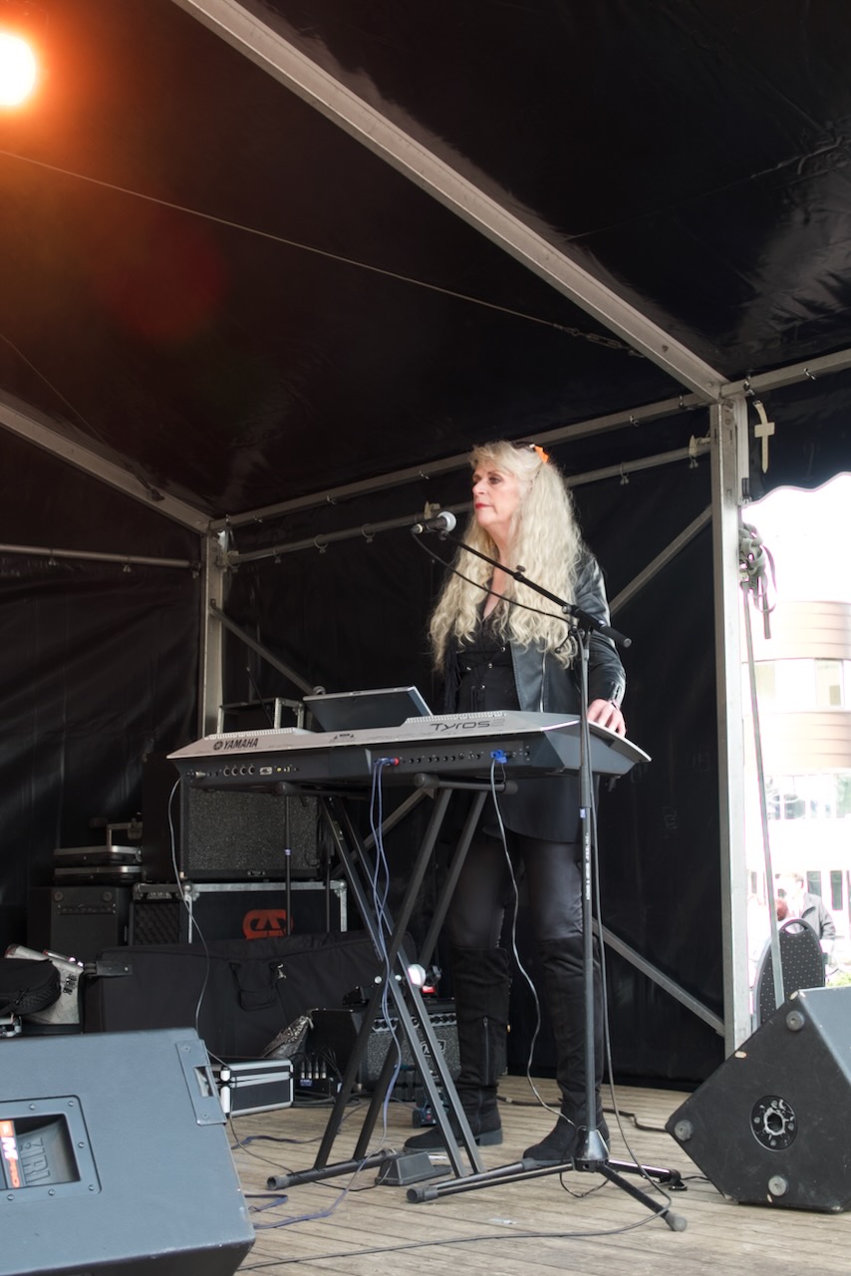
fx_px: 1772
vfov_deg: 39.6
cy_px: 638
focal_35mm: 50
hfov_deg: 27.0
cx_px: 426
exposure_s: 1/50
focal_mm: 18.21
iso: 100
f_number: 3.2
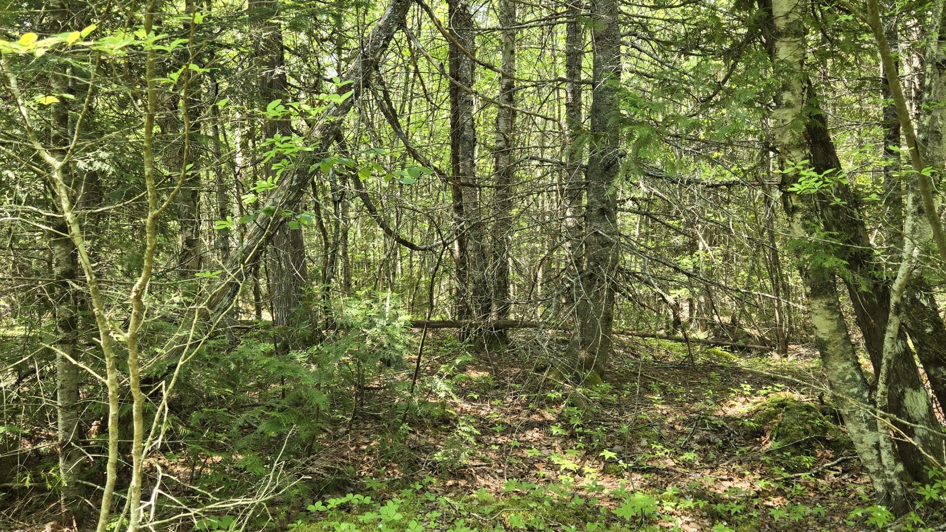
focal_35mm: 35
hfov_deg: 56.6
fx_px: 878
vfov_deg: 33.5
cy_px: 198
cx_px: 480
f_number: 1.8
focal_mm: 5.4
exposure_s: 1/180
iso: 50
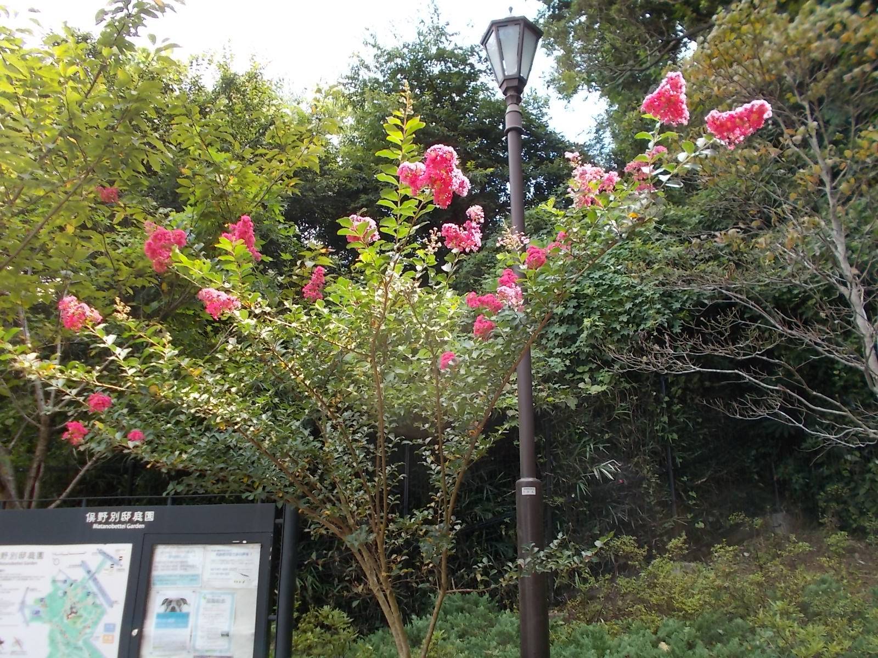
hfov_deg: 60.0
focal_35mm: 30
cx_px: 439
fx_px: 761
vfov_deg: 46.8
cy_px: 329
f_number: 3.4
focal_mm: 5.3
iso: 80
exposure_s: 1/160
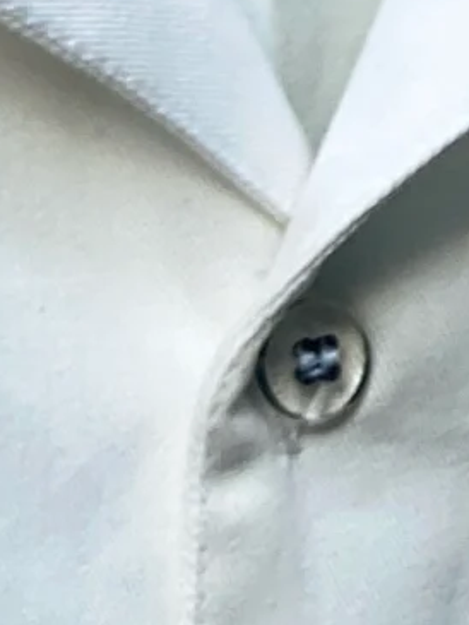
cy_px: 1235
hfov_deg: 3.9
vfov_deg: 5.3
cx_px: -952
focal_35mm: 365
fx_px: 6590
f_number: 2
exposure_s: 1/144
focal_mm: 6
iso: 20
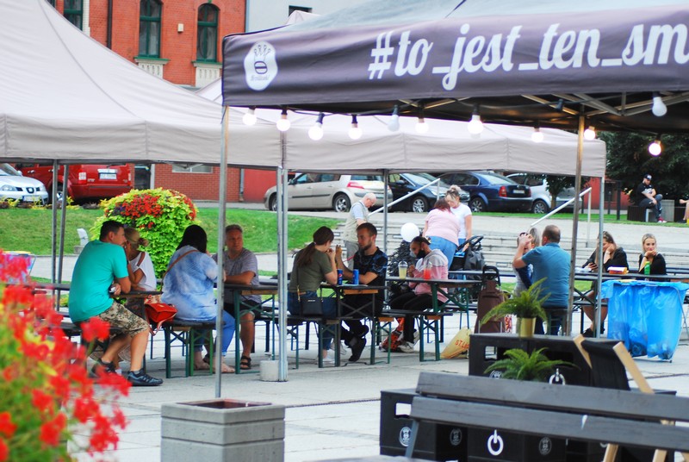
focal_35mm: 105
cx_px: 344
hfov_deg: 19.4
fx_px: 2013
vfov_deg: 13.1
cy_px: 231
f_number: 4
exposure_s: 1/125
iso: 320
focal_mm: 70
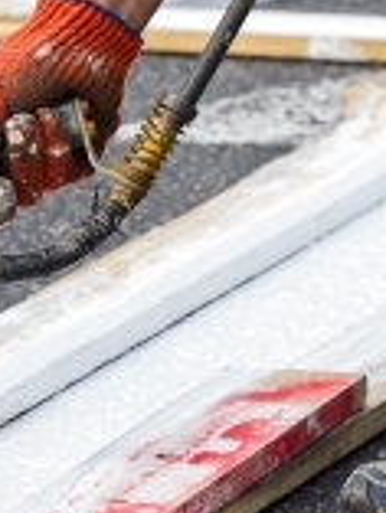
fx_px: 9710
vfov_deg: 3.0
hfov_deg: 2.3
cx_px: 59
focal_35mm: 654
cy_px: 203
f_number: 6.7
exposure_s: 1/750
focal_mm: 175
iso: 400
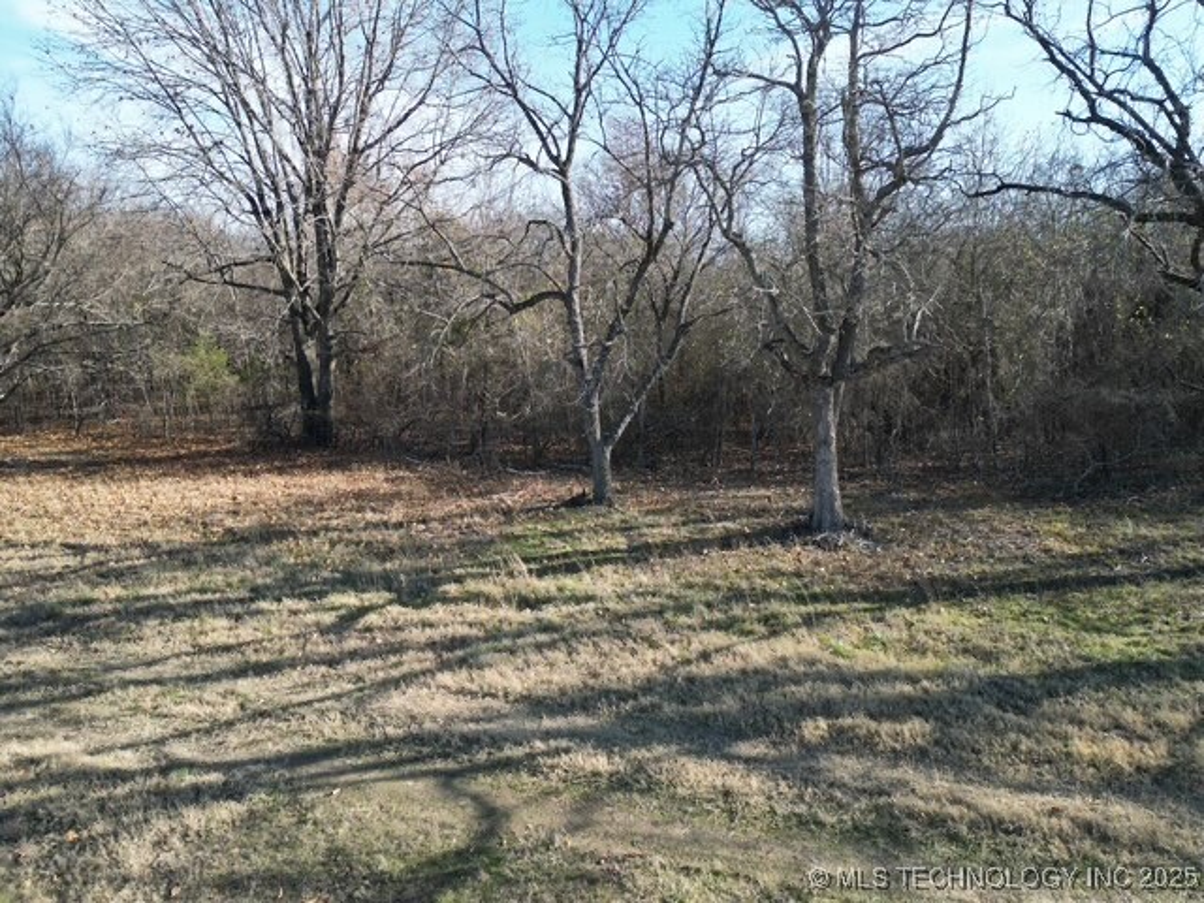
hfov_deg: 71.6
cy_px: 452
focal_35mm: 24
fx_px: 835
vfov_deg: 56.8
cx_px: 602
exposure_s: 1/1000
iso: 200
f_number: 1.7
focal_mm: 6.72
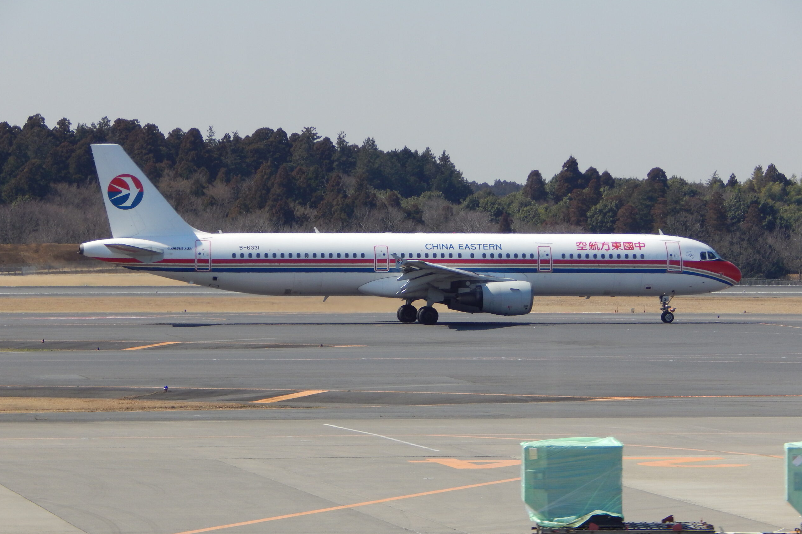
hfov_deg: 8.4
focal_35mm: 244
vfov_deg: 5.6
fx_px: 5435
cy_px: 300
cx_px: 400
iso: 125
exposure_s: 1/200
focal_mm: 41.7
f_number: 5.6
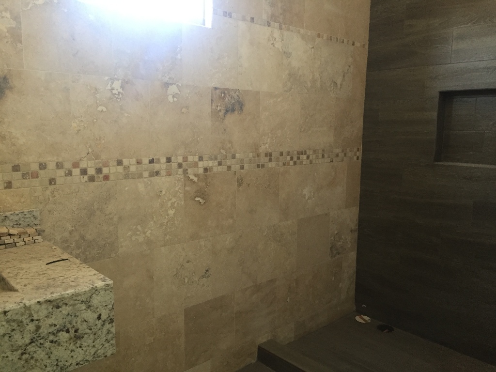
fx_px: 416
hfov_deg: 61.7
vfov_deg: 48.2
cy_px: 186
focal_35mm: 29
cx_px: 248
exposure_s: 1/30
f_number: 2.2
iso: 160
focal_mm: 4.15
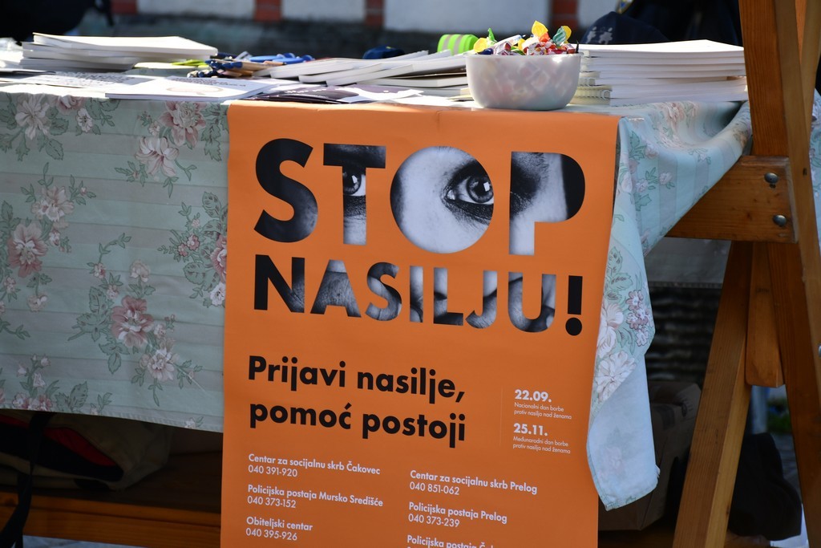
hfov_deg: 18.3
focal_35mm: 112
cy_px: 274
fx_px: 2554
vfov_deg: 12.2
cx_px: 410
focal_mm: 75
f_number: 5.6
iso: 320
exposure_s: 1/500
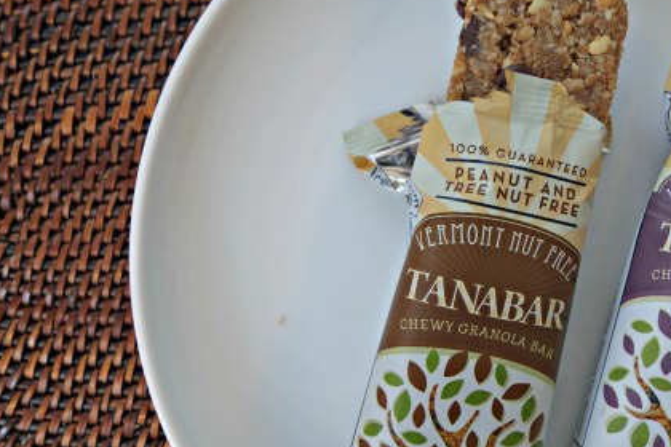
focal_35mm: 40
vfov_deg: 33.3
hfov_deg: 48.2
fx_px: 745
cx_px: 396
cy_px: 270
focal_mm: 10.4
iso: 200
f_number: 4
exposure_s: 1/30
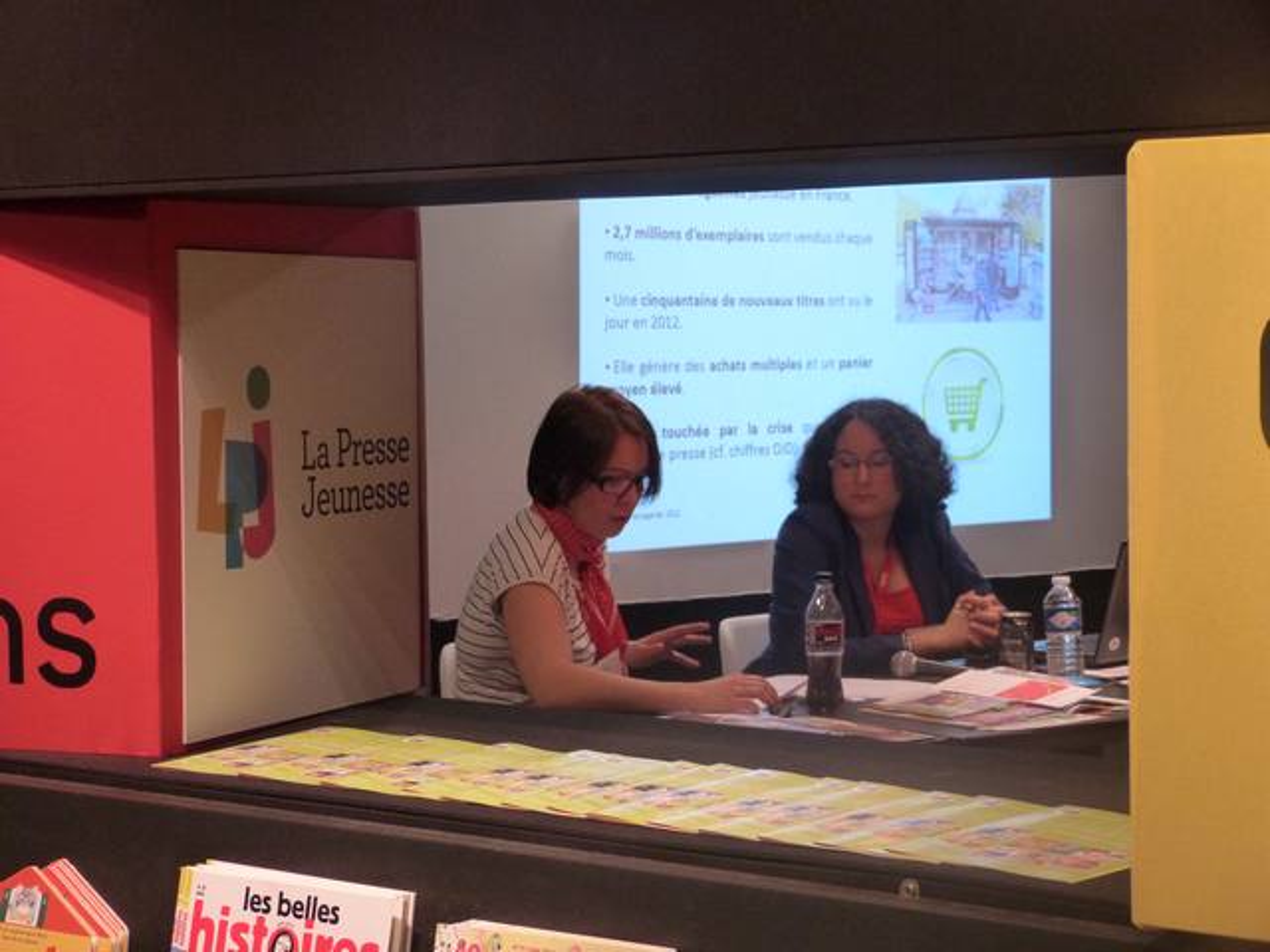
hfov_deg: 25.0
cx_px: 635
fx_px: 2862
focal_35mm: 78
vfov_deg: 18.9
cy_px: 476
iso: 400
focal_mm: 14.1
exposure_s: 1/40
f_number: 3.3
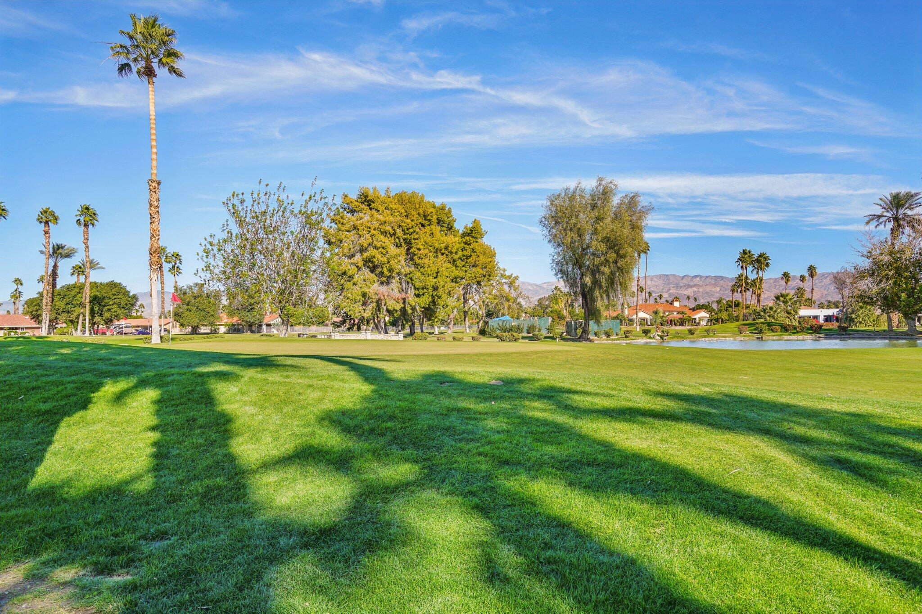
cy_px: 307
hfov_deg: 71.5
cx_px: 461
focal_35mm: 25
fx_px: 640
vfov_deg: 51.3
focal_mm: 25
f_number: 8
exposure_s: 1/160
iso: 100
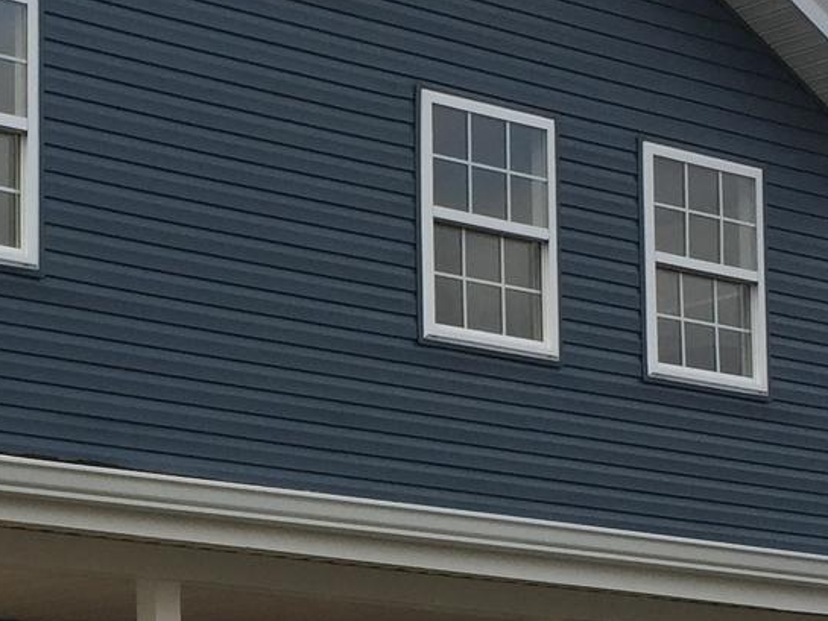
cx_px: -33
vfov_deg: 13.4
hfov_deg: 17.5
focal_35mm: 109
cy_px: 615
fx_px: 2608
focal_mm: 4.15
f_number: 2.2
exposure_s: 1/344
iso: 32
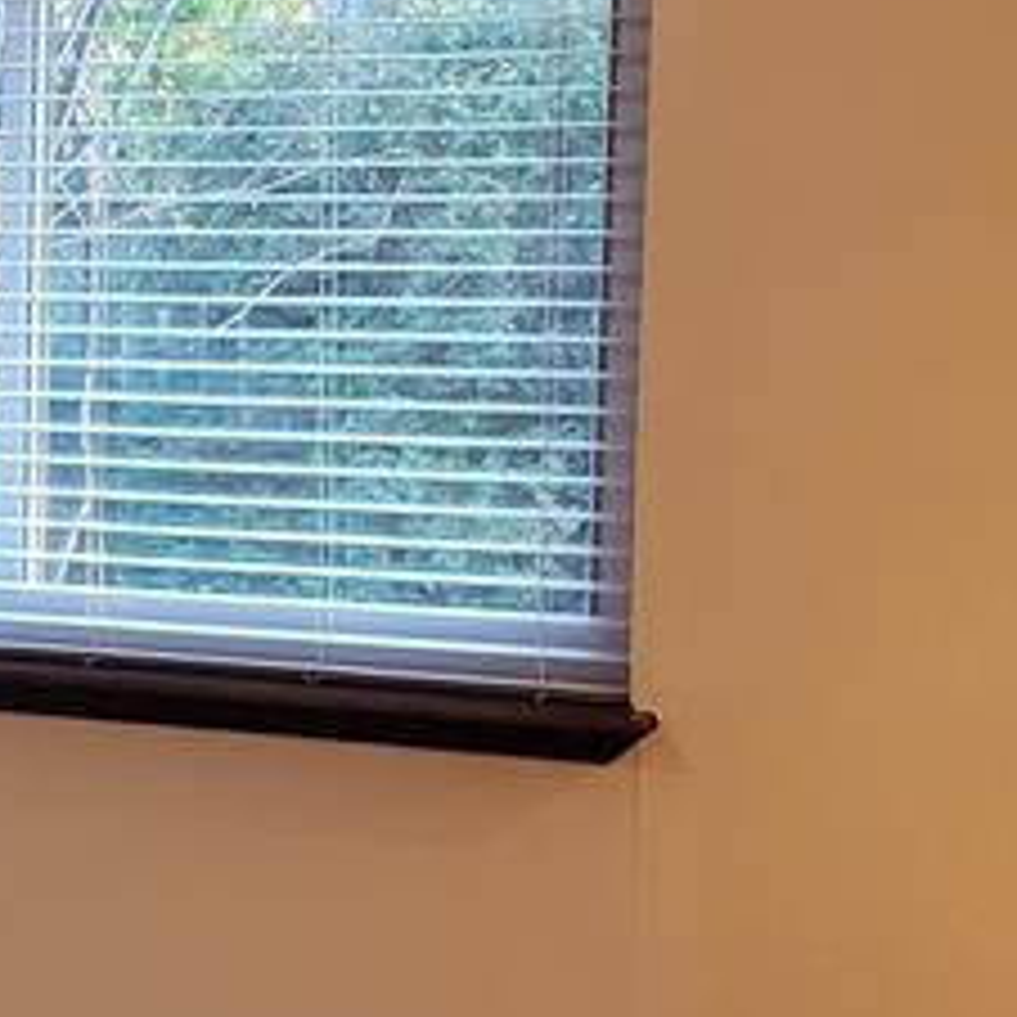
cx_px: -346
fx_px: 3457
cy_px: 648
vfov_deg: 16.7
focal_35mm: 104
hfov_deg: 15.8
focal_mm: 4.3
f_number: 2.4
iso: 320
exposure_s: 1/60
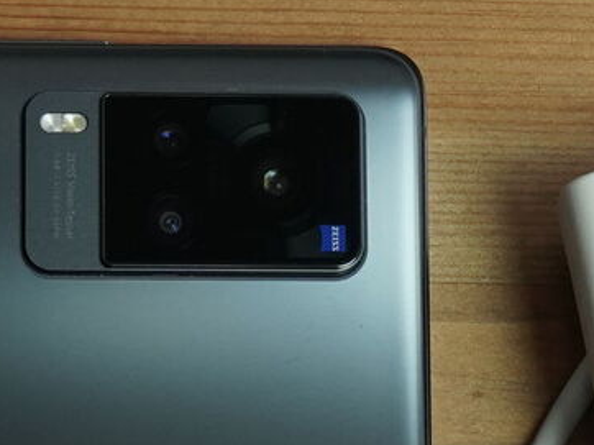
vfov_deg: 7.5
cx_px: 126
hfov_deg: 10.2
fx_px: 3327
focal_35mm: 194
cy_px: 619
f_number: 8
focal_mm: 38
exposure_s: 1/200
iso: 2500
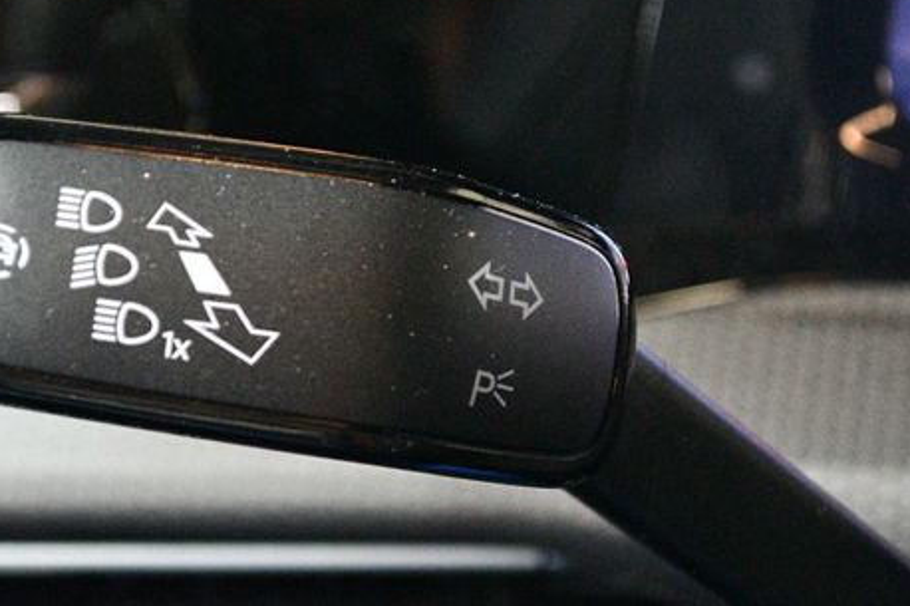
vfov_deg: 12.5
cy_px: 409
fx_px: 2754
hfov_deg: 18.7
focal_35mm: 109
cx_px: 312
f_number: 5.6
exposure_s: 1/25
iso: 12800
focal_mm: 52
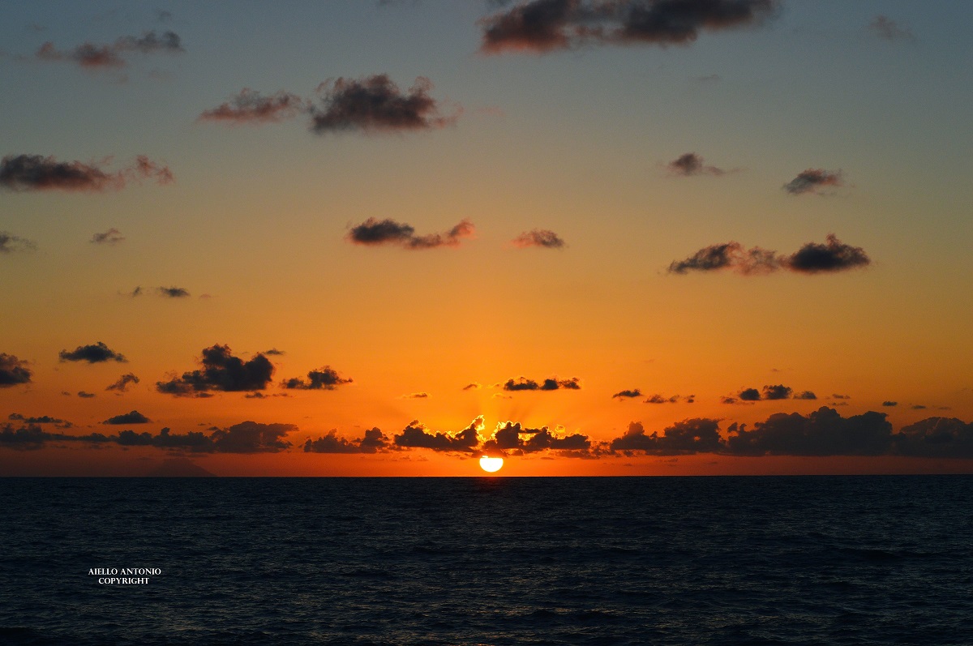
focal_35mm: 82
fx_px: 2227
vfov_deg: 16.5
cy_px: 323
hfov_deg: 24.6
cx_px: 486
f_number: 11
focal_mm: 55
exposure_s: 1/500
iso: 400
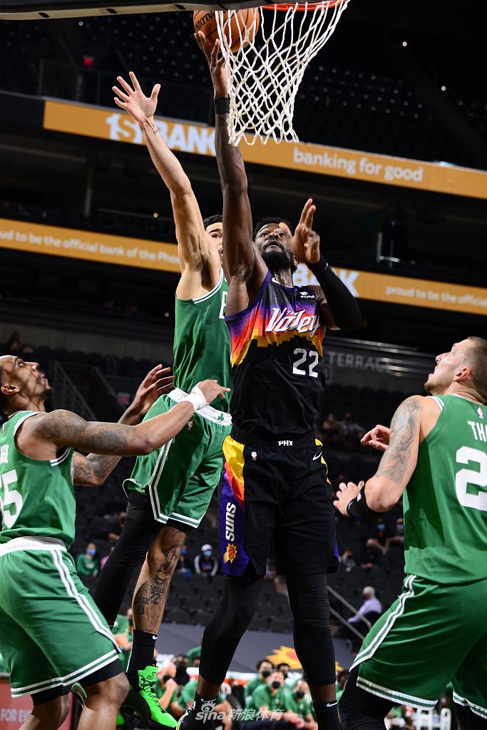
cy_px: 365
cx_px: 244
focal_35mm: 120
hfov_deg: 11.4
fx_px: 2434
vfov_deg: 17.1
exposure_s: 1/250
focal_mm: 120
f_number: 5.6
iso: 500
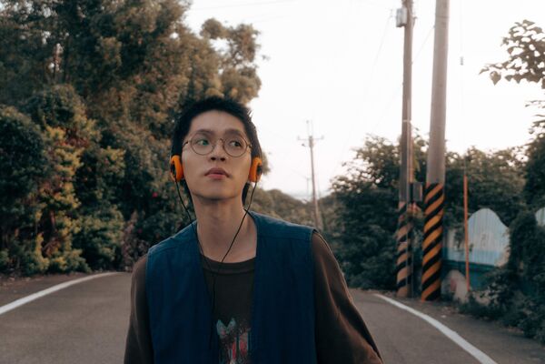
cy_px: 182
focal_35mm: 48
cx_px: 272
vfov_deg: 28.1
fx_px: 727
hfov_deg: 41.1
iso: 400
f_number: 4.5
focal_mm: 32
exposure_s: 1/160
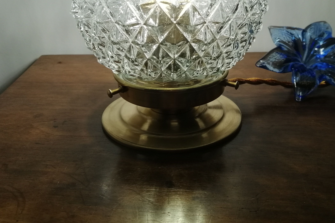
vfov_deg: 29.4
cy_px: 27
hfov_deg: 44.4
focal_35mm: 44
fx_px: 409
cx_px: 194
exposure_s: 1/126
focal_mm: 3.95
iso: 50
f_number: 1.8
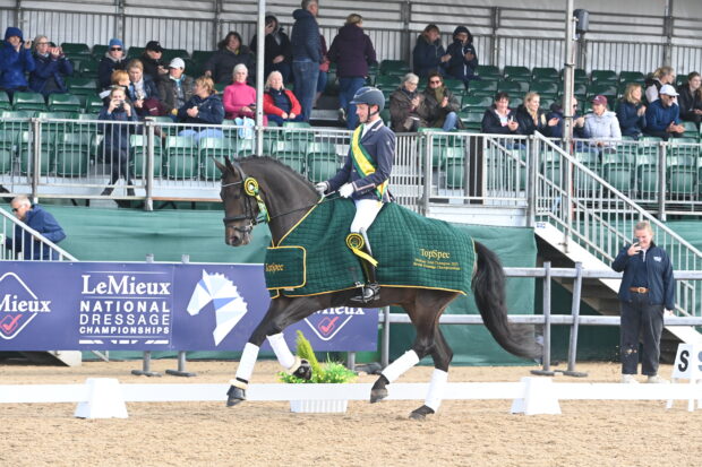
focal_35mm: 160
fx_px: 3119
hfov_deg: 12.8
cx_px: 351
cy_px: 234
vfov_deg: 8.6
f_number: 8
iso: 2000
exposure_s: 1/800
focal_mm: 160
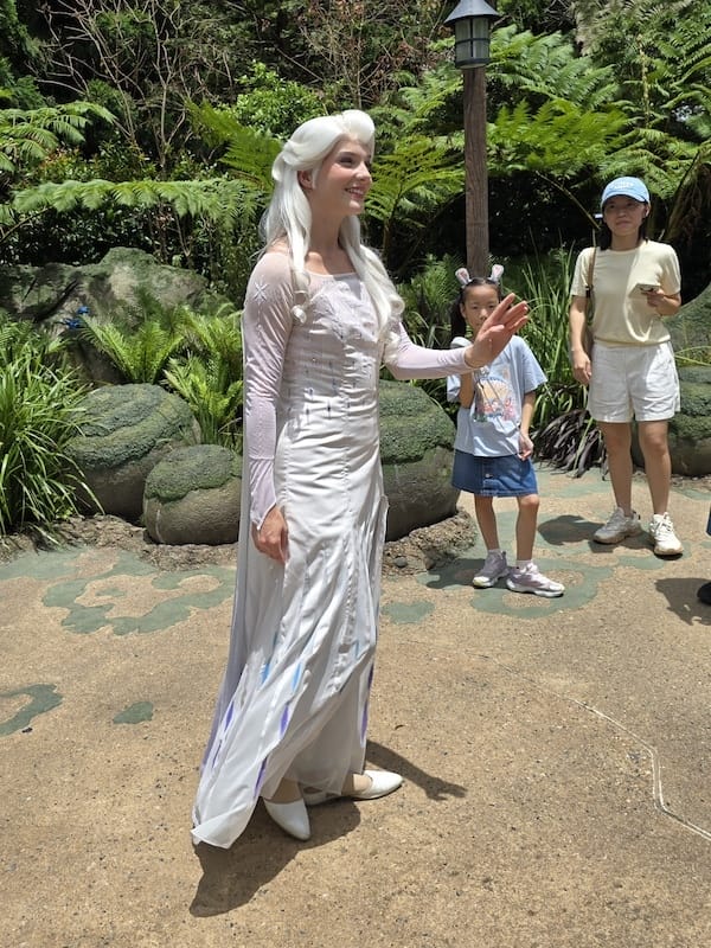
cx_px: 356
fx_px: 630
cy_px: 474
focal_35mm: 23
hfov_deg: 58.9
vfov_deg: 73.9
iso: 12
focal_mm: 6.3
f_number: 1.7
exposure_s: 1/1250
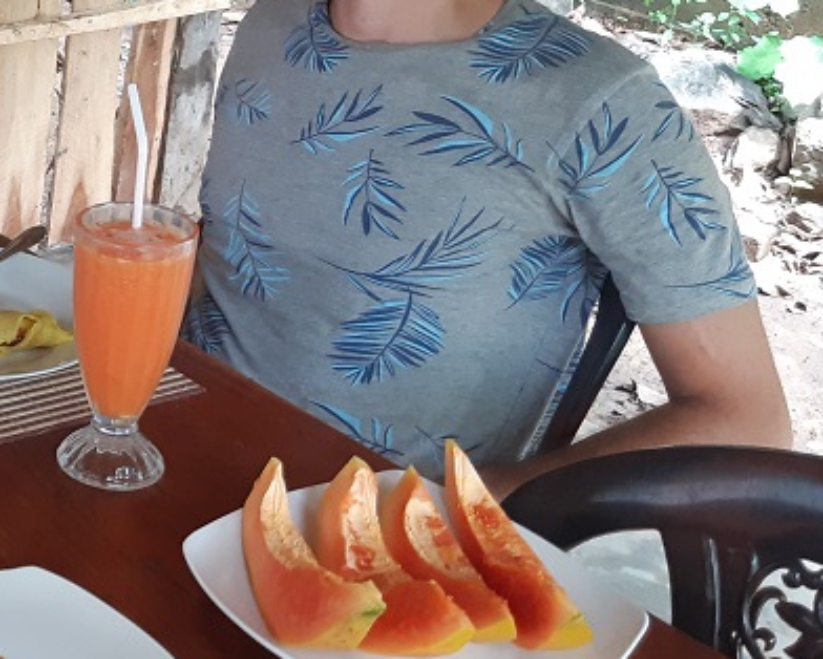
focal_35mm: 66
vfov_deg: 23.1
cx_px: -130
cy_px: 274
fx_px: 1608
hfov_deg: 26.0
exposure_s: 1/50
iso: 160
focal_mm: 3.93
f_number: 1.7
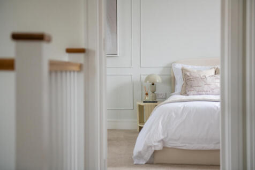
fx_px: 411
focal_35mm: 58
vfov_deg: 23.4
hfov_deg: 34.5
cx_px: 128
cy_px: 85
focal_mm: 58
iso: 500
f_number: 5
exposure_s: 1/125
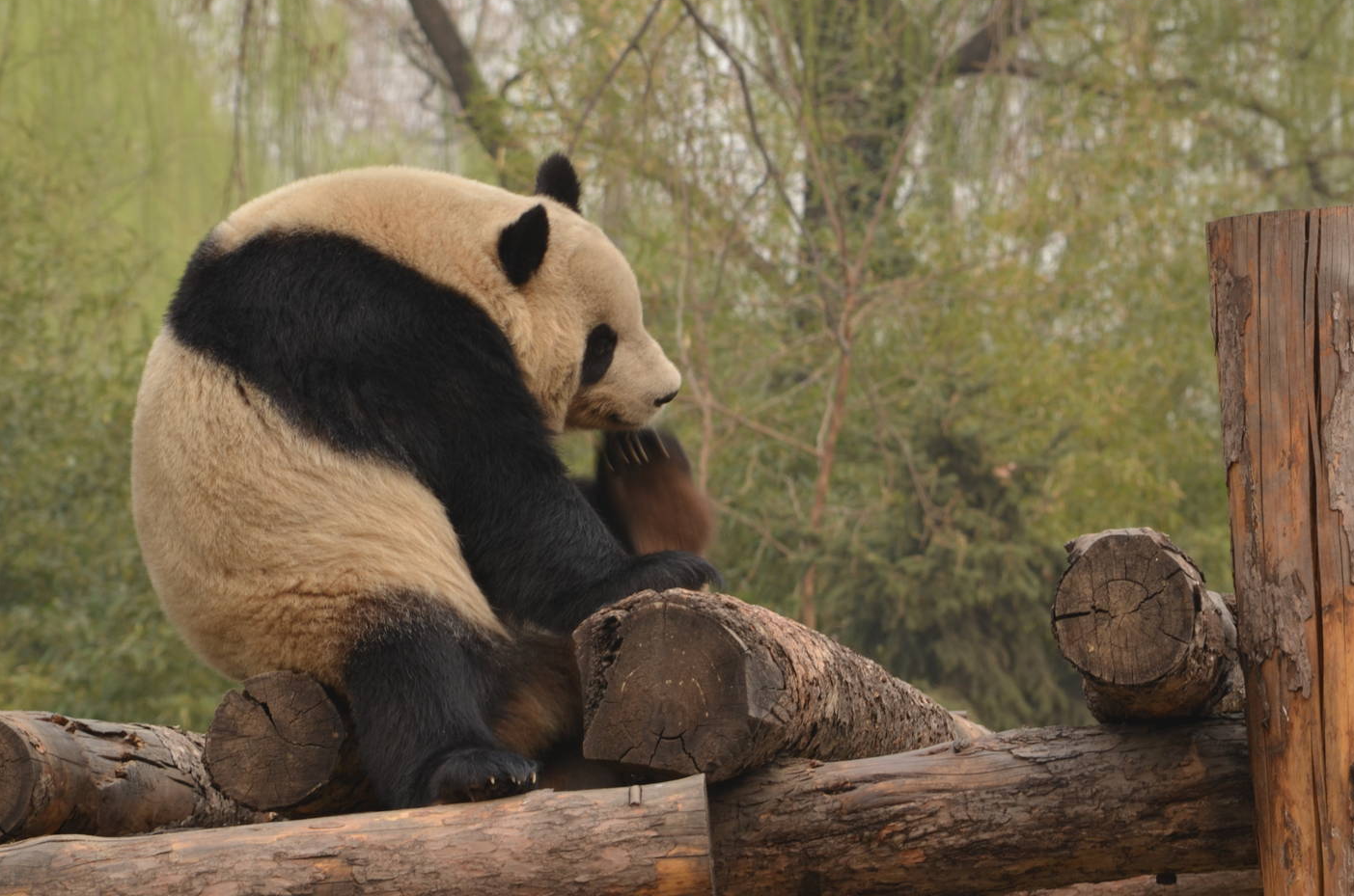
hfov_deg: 6.7
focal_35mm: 308
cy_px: 404
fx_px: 11559
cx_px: 616
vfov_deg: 4.4
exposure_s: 1/80
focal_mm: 180
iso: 200
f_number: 11
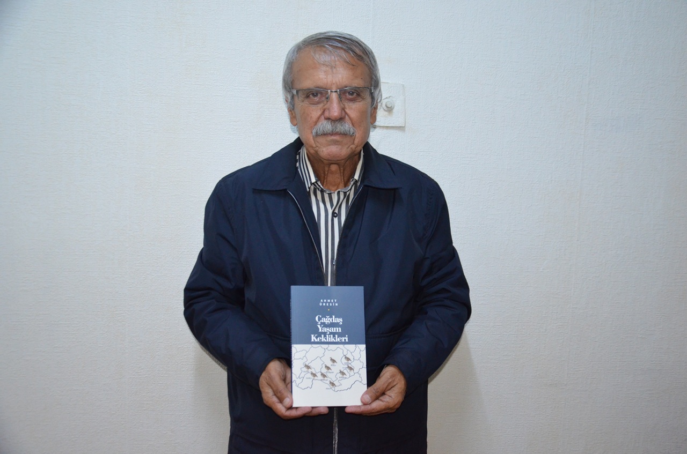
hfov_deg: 53.2
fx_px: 685
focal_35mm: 36
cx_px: 344
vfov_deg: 36.7
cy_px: 227
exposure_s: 1/60
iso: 2200
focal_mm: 24
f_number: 3.8
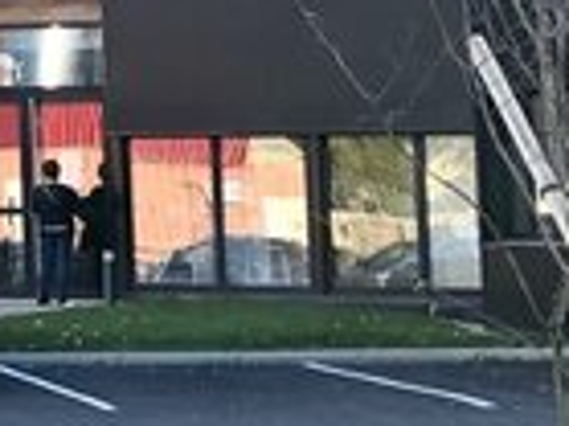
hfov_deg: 9.2
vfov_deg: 7.5
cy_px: -164
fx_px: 3186
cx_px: -757
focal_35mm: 194
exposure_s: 1/156
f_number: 1.8
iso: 20
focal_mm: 4
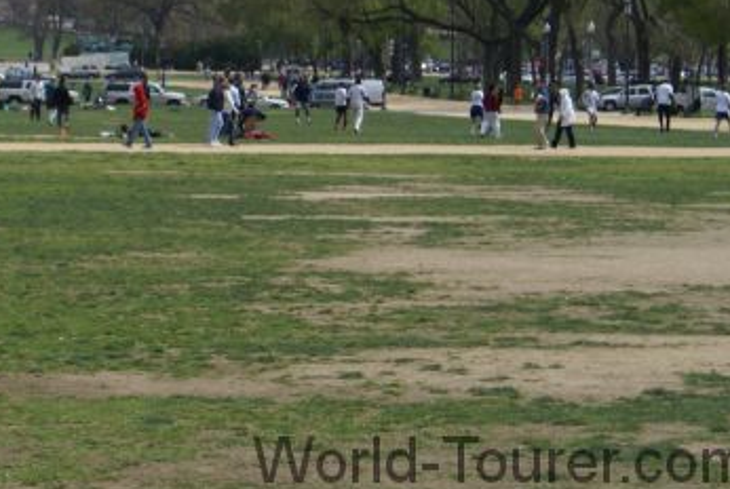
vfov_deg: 5.7
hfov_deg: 8.4
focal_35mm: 243
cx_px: -93
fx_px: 4936
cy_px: -67
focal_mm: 70
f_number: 11
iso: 100
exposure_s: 1/250
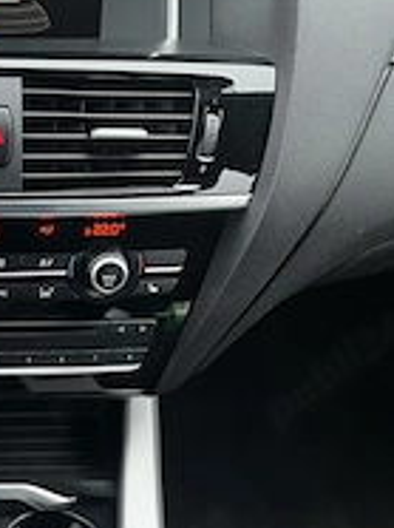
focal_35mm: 56
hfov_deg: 24.5
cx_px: -26
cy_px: 389
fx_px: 852
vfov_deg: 33.8
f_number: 1.6
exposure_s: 1/44
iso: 500
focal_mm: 5.1
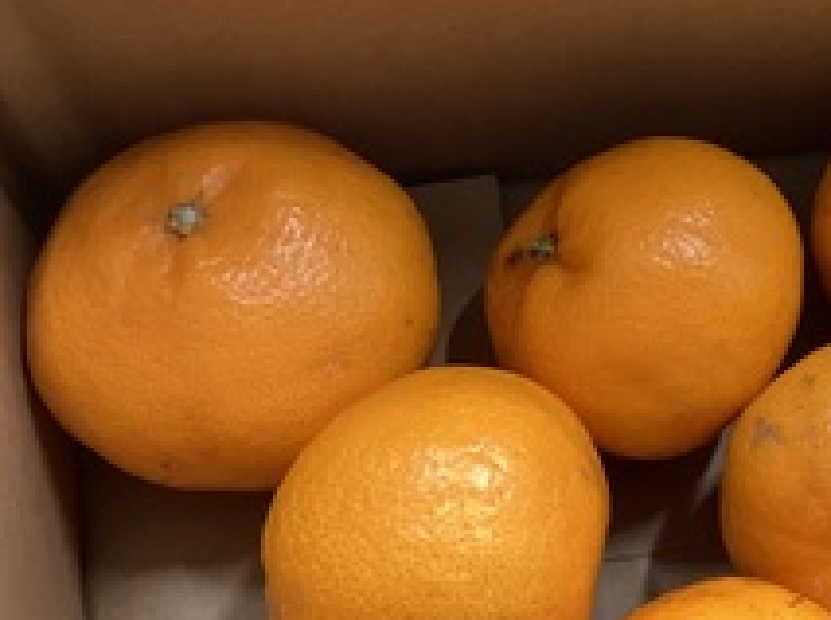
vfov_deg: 20.9
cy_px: 367
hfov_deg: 26.1
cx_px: 874
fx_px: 1678
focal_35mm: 70
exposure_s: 1/60
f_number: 2.4
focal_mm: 3.3
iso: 125
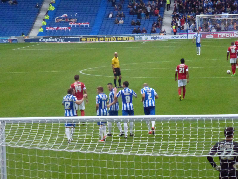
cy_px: 90
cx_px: 119
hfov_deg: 11.8
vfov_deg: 8.8
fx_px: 1155
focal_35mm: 168
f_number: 5.4
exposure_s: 1/1300
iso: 1600
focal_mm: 30.1
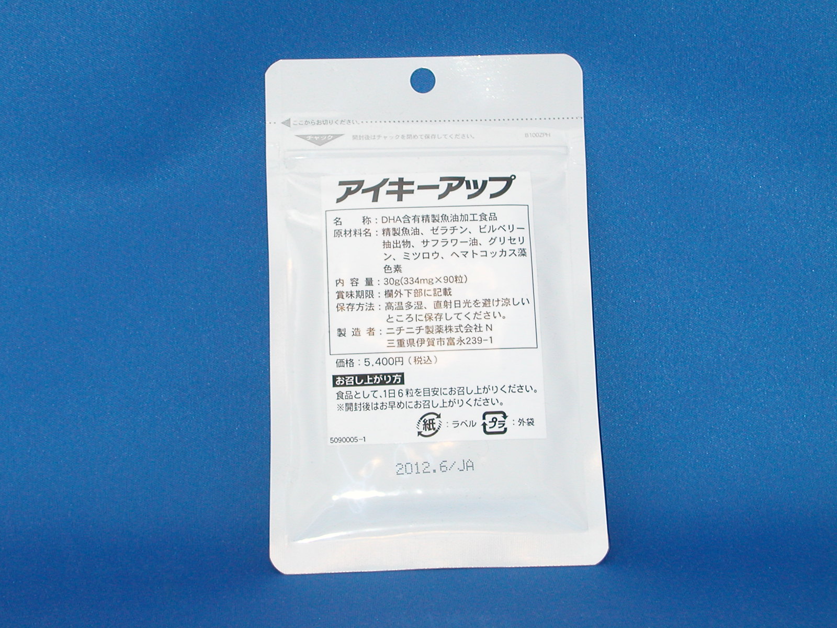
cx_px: 418
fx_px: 1862
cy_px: 314
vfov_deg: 19.1
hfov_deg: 25.3
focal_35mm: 77
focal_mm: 11.8
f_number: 4
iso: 100
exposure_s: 1/59.9
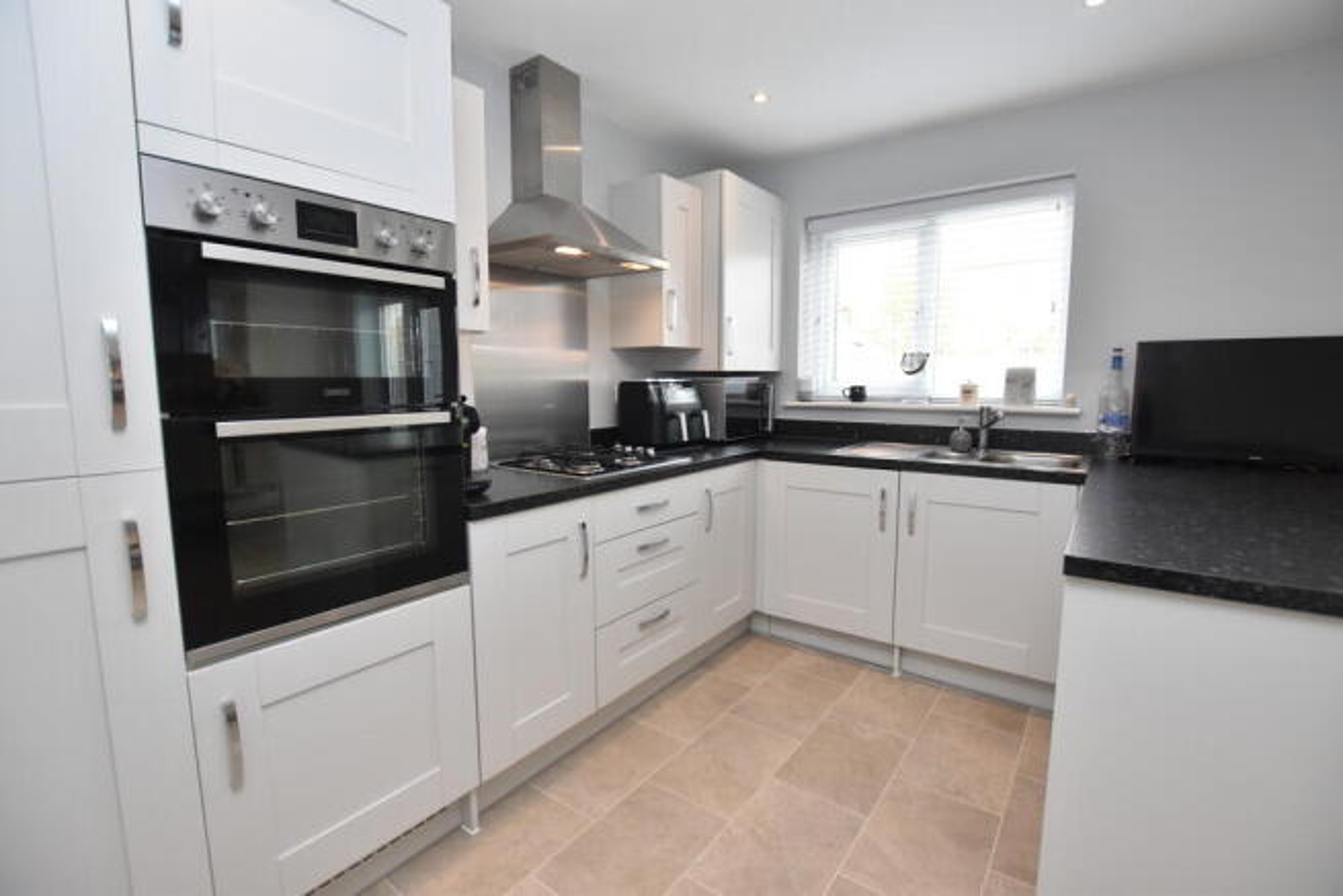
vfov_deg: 77.4
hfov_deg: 100.4
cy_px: 448
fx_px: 560
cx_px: 672
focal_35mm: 15
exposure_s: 1/250
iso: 800
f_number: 3.5
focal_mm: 10
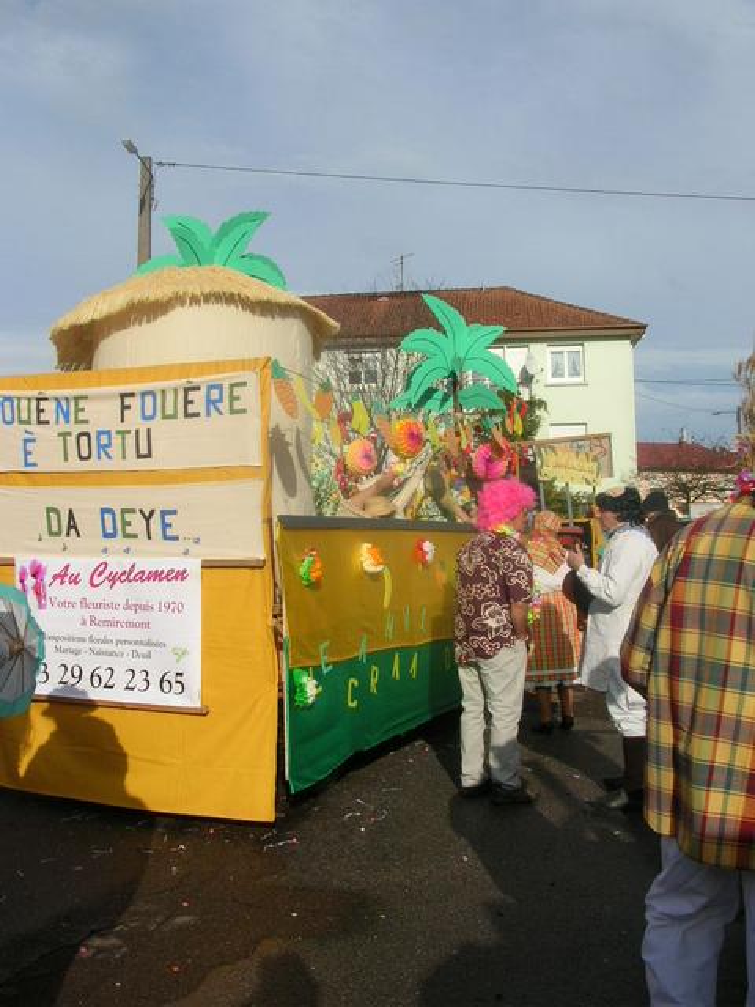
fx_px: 1018
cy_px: 504
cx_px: 378
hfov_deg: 40.7
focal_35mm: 35
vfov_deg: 52.6
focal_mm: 5.8
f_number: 5.6
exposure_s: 1/490
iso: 50
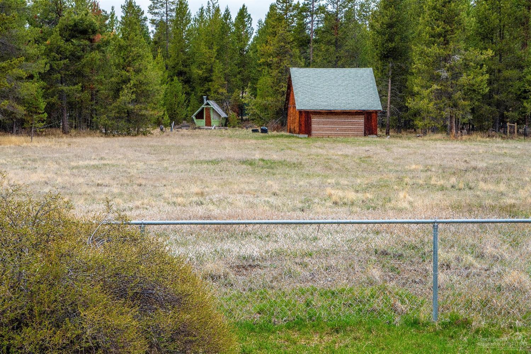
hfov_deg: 24.6
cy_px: 177
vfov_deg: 16.6
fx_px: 1217
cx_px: 266
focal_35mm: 82
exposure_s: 1/160
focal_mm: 55
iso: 640
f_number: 10
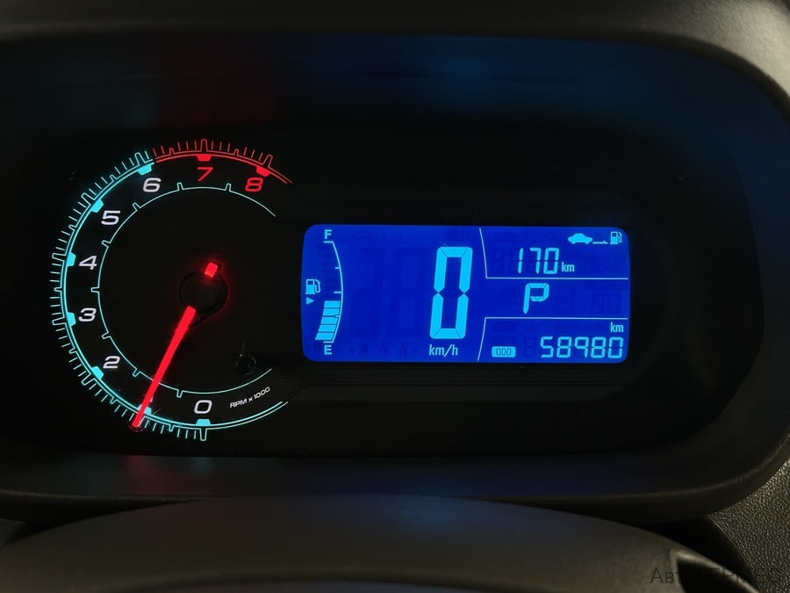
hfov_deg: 39.7
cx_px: 395
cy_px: 296
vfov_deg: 30.3
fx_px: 1095
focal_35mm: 48
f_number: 1.78
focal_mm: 6.86
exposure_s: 1/50
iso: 125
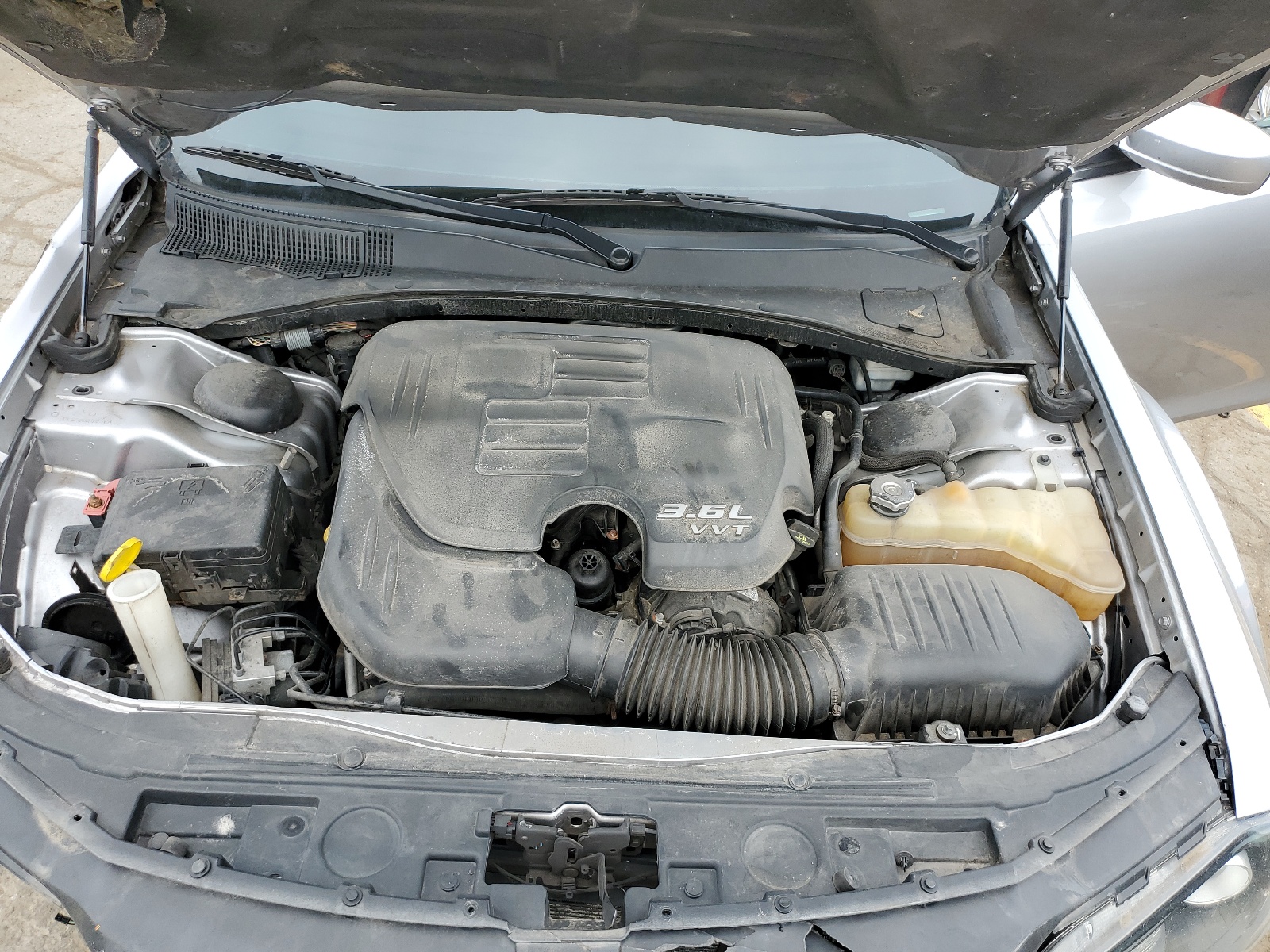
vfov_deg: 53.1
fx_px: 954
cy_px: 476
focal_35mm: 26
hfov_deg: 67.3
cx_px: 635
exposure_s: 1/588
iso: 50
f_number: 1.5
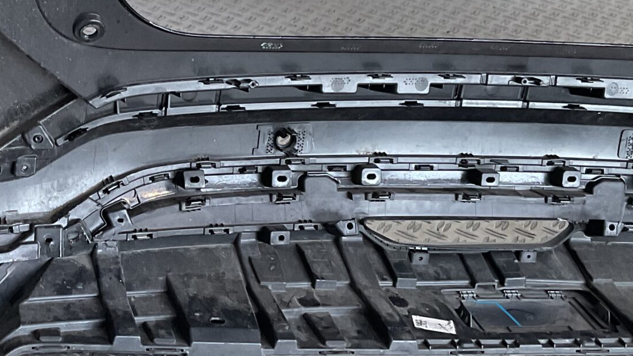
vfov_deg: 16.3
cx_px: 109
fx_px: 1242
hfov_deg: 27.9
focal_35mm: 74
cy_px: 134
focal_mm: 3
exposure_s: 1/50
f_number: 1.8
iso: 64
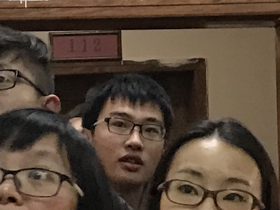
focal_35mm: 195
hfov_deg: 10.1
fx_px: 1577
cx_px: 137
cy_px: 192
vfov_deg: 7.6
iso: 100
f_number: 1.8
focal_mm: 3.99
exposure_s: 1/14
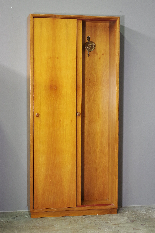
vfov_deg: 27.0
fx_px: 484
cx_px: 78
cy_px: 116
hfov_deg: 18.2
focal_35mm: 75
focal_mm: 50
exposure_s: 1/25
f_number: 2.8
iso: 800
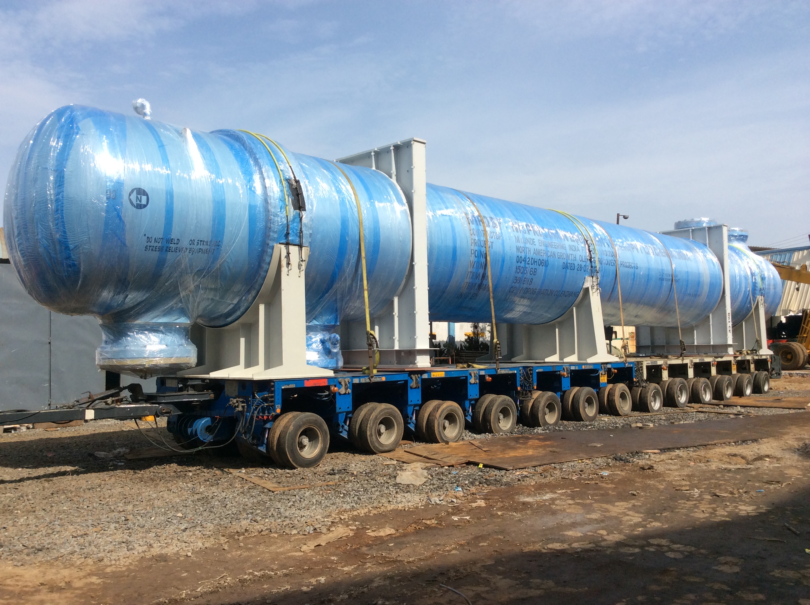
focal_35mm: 33
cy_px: 302
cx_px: 405
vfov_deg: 42.8
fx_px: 771
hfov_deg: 55.4
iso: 32
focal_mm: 3.3
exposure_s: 1/1395
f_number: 2.4
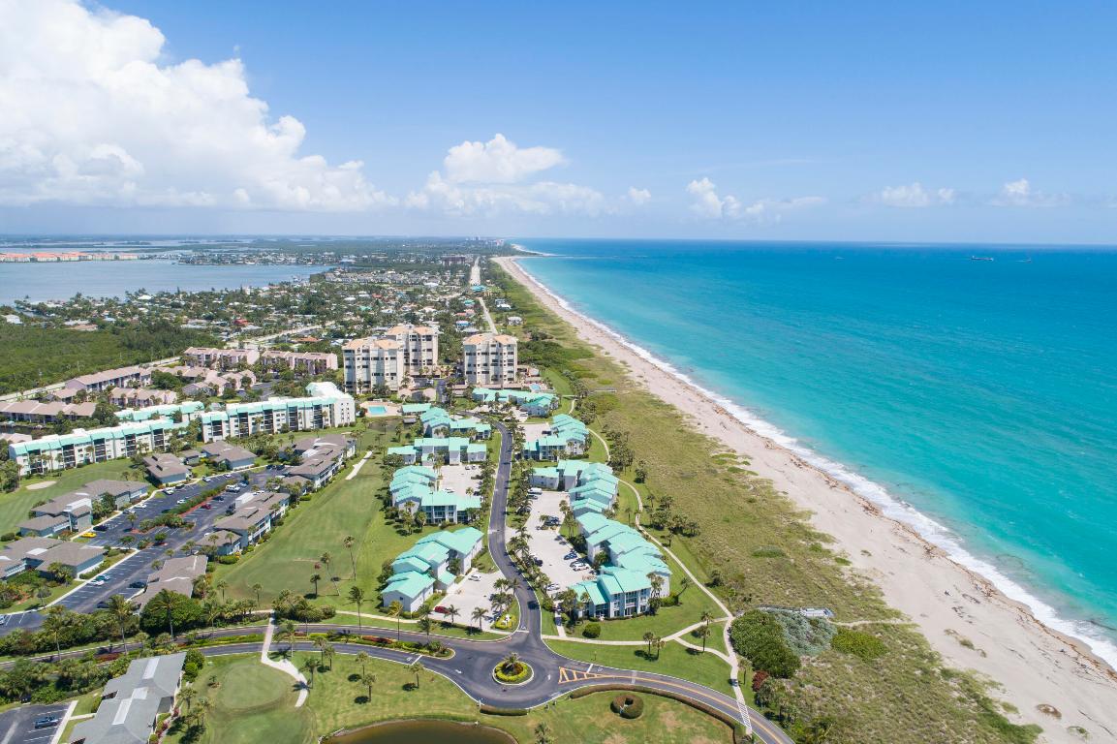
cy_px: 372
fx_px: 744
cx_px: 558
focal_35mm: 24
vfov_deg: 53.1
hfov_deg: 73.8
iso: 100
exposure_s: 1/500
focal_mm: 8.8
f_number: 5.6
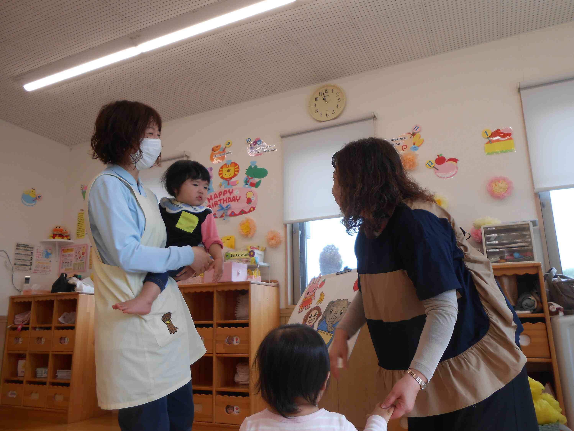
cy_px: 216
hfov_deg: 67.3
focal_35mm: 26
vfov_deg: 53.1
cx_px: 287
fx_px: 431
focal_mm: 4.6
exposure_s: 1/80
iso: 80
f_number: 3.5
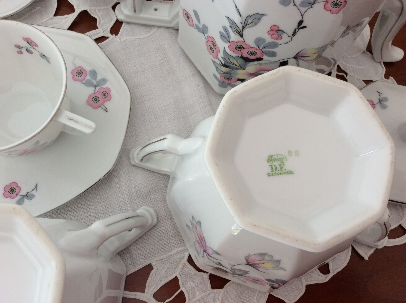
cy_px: 152
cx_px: 203
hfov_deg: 56.9
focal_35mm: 32
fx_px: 375
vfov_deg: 44.1
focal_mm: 3.3
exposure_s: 1/50
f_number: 2.4
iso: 40
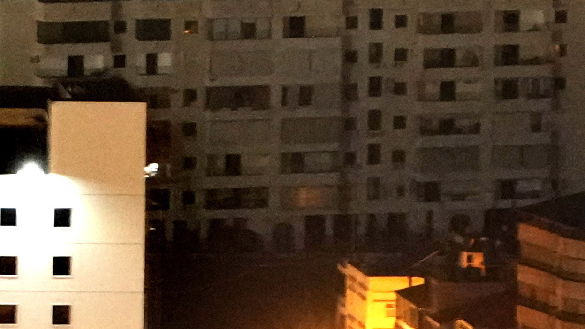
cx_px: -1307
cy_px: -789
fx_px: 7879
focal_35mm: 508
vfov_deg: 2.4
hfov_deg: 4.1
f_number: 4
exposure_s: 1/2
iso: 8000
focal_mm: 70
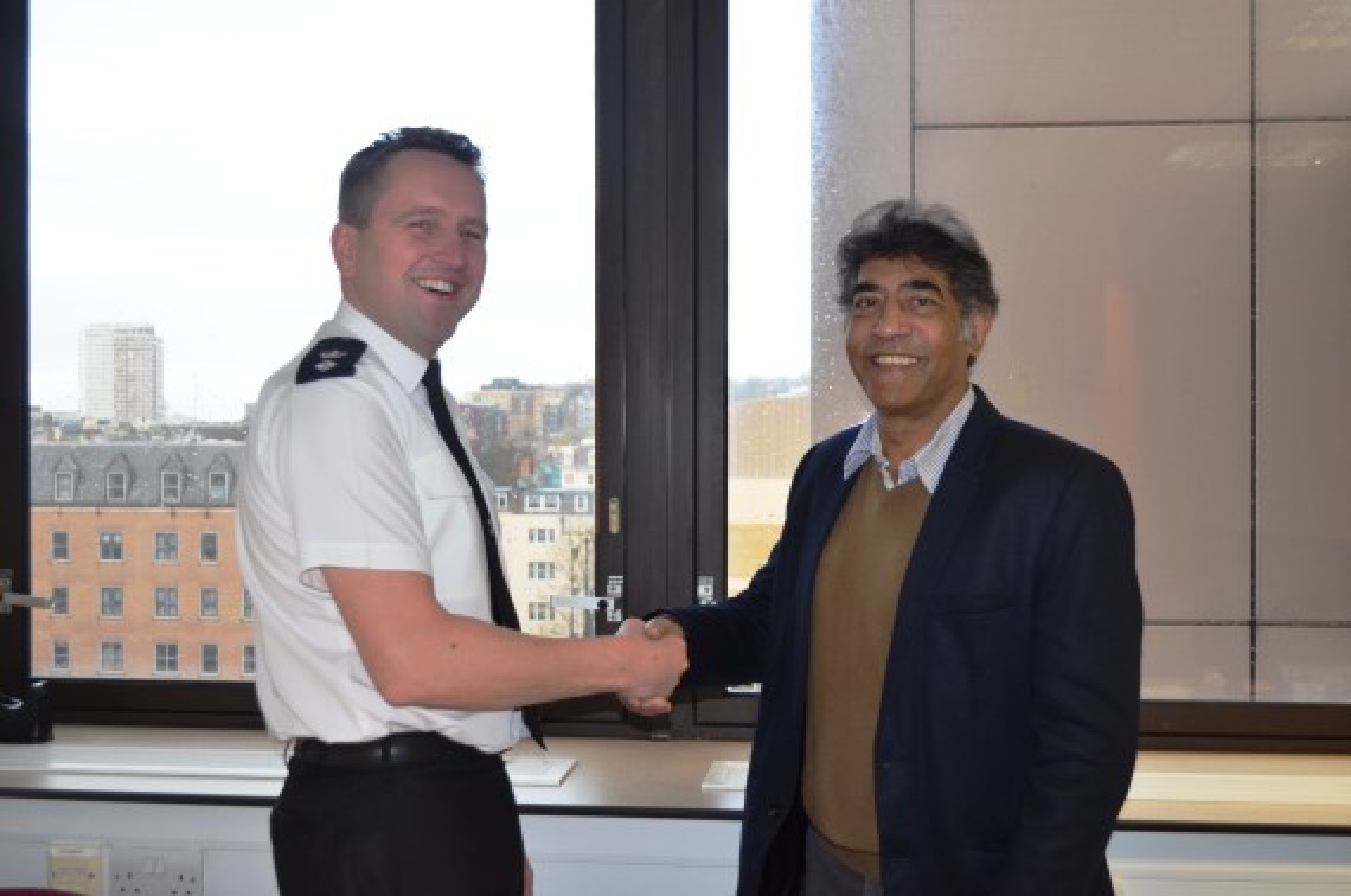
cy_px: 448
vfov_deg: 31.8
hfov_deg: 46.5
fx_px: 1573
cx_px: 676
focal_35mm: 42
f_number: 4.5
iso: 800
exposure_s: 1/60
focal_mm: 28
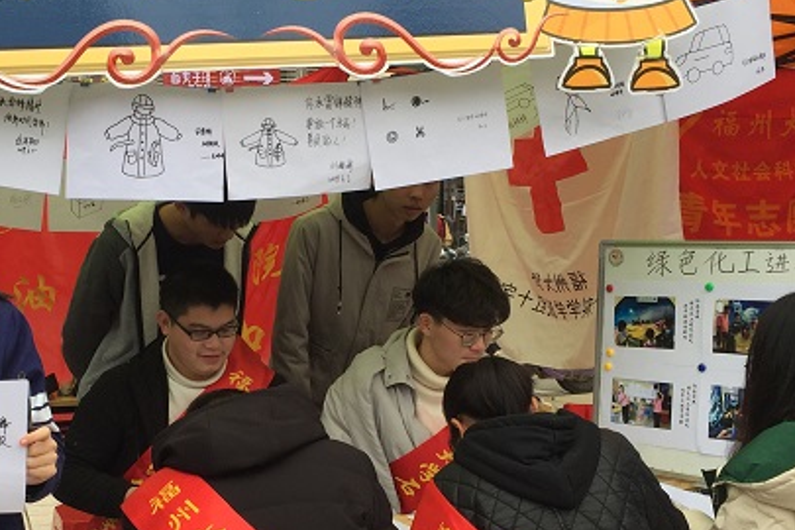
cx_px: 234
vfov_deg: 24.1
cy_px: 353
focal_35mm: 56
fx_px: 1237
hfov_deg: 35.1
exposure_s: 1/408
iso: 32
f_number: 2.2
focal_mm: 4.15
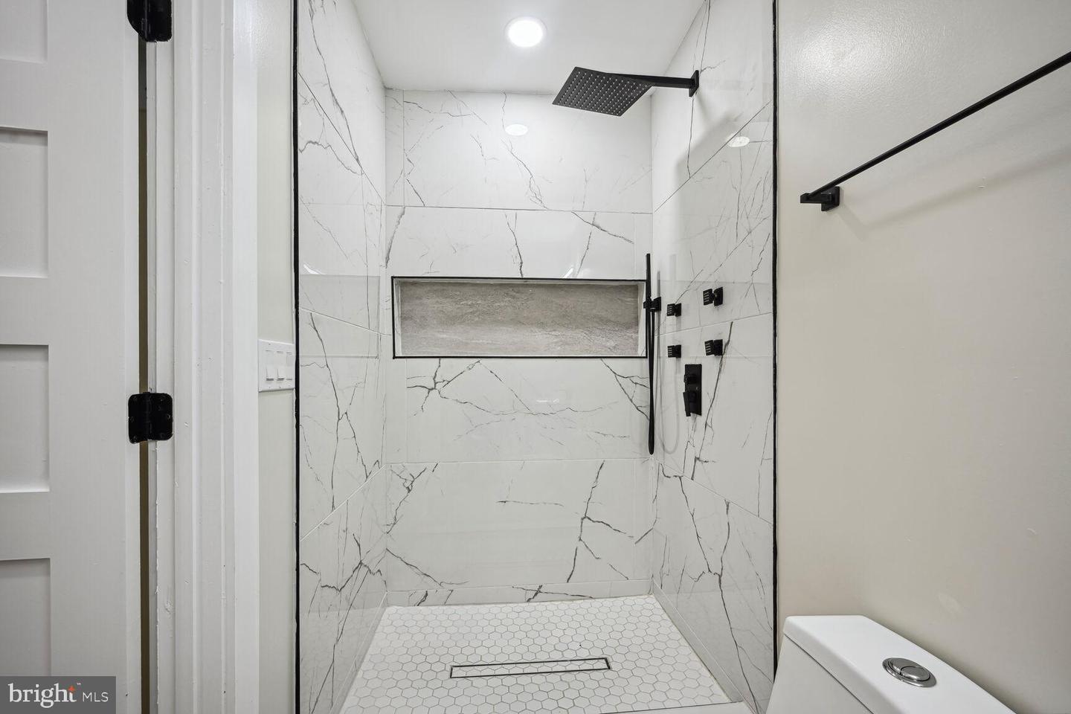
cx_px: 536
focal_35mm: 14
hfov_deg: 104.3
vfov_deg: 81.2
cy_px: 357
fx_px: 416
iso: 200
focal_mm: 14
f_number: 9
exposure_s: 1/10
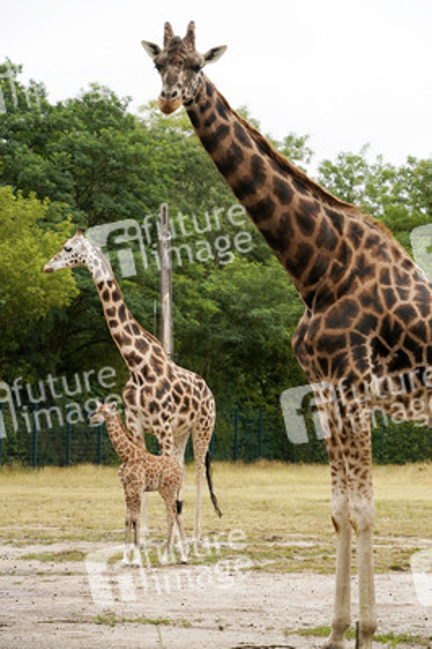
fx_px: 2290
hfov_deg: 10.8
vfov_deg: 16.1
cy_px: 324
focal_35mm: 127
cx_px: 216
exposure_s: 1/320
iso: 640
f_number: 7.1
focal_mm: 127
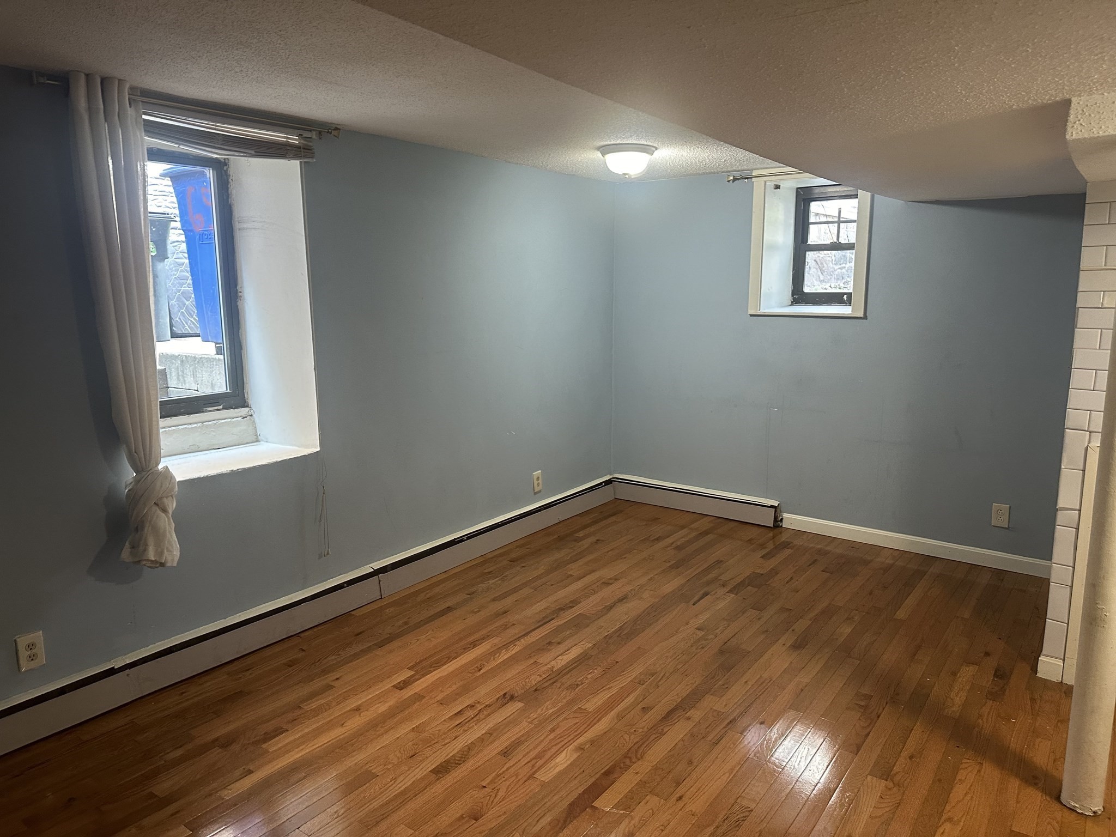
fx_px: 774
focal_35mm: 24
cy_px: 418
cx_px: 558
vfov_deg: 56.8
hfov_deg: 71.6
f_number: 1.78
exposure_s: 1/60
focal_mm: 6.86
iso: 320
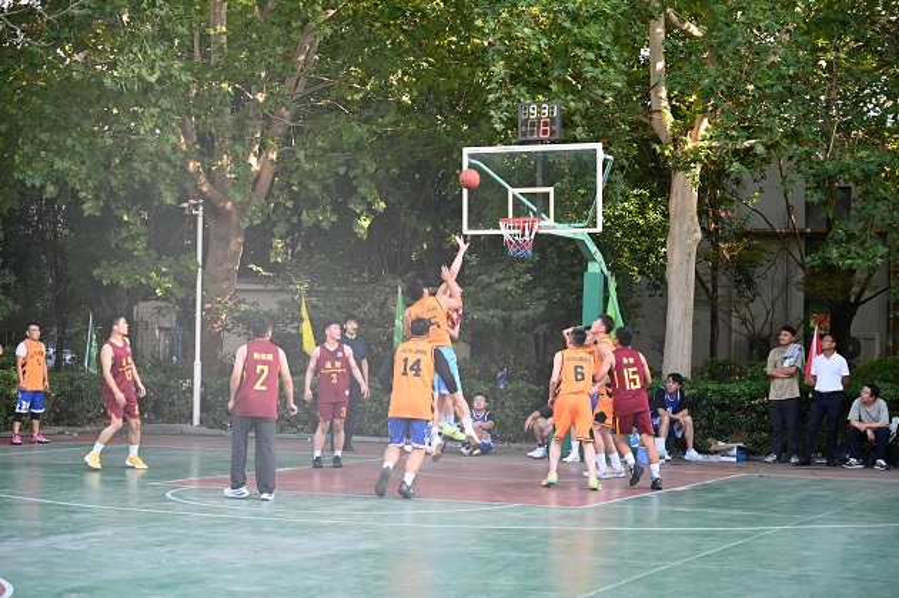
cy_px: 299
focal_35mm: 70
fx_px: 1747
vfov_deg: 19.4
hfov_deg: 28.9
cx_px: 450
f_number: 4
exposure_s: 1/160
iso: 400
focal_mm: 70
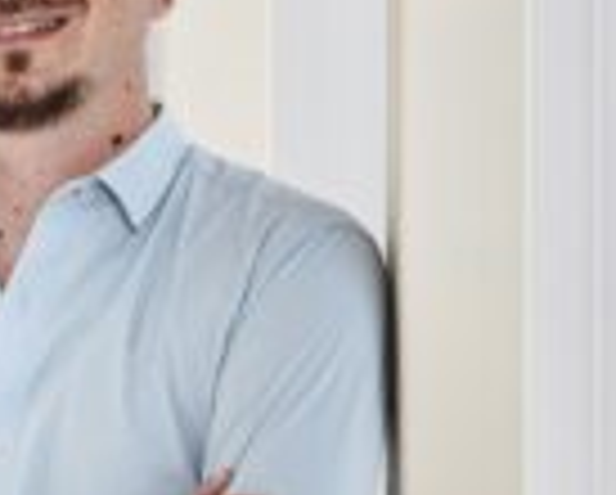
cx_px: -580
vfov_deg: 3.6
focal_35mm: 429
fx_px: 7832
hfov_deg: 4.4
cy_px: -4
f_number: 9
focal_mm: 90
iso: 200
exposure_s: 1/100
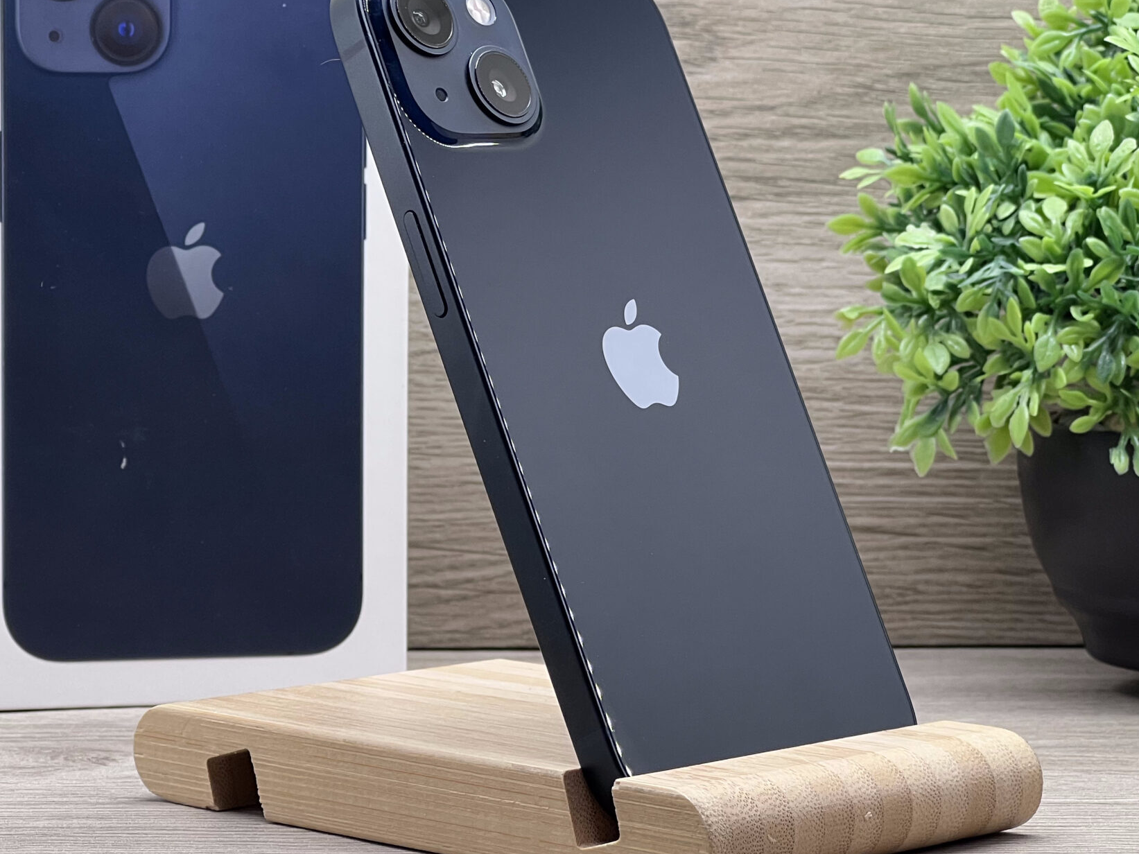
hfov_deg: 16.4
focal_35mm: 120
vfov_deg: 12.3
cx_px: 549
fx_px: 3948
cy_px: 414
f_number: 2.8
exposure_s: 1/100
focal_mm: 9
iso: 100
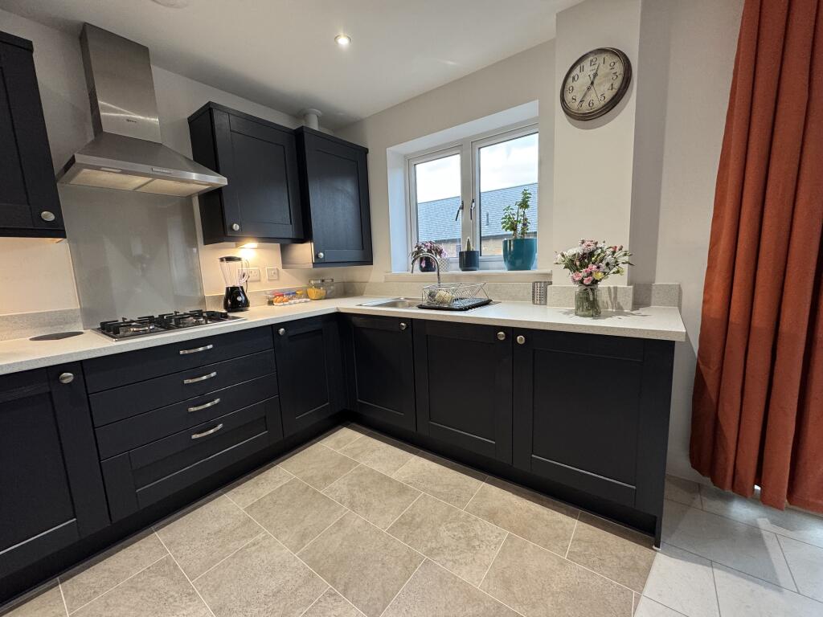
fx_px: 333
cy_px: 308
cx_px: 412
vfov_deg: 85.7
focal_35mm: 14
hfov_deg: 102.1
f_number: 2.2
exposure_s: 1/50
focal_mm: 2.22
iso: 200
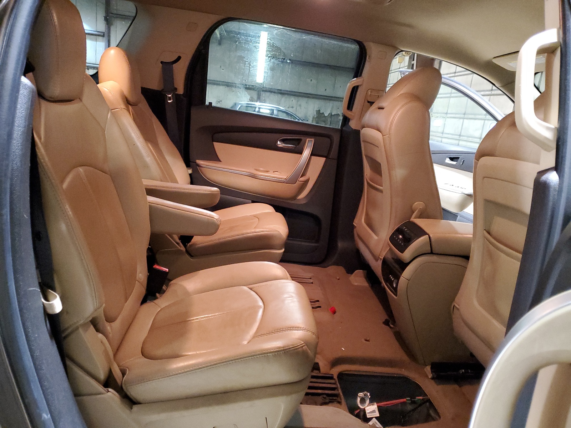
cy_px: 214
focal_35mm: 26
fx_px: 429
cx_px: 286
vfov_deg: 53.1
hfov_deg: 67.3
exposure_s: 1/15
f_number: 1.5
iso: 602
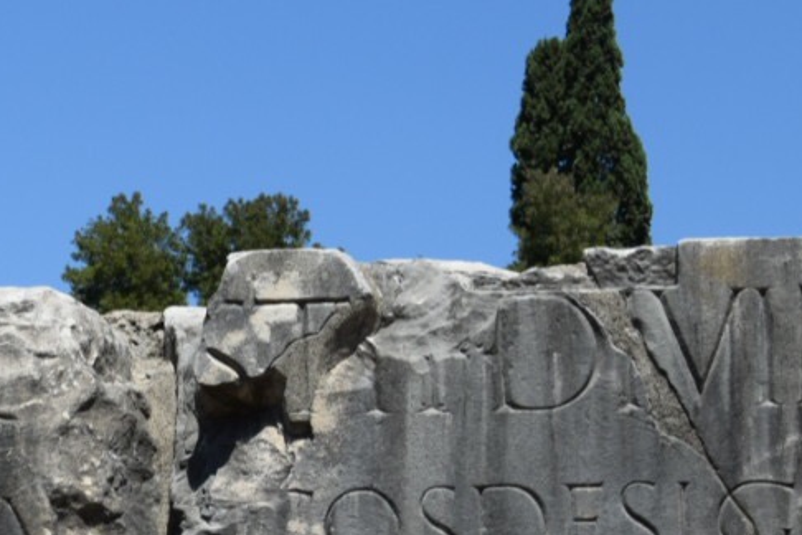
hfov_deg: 14.4
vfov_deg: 9.8
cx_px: -30
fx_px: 3119
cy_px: 456
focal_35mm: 140
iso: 200
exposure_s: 1/250
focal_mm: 28
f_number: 8
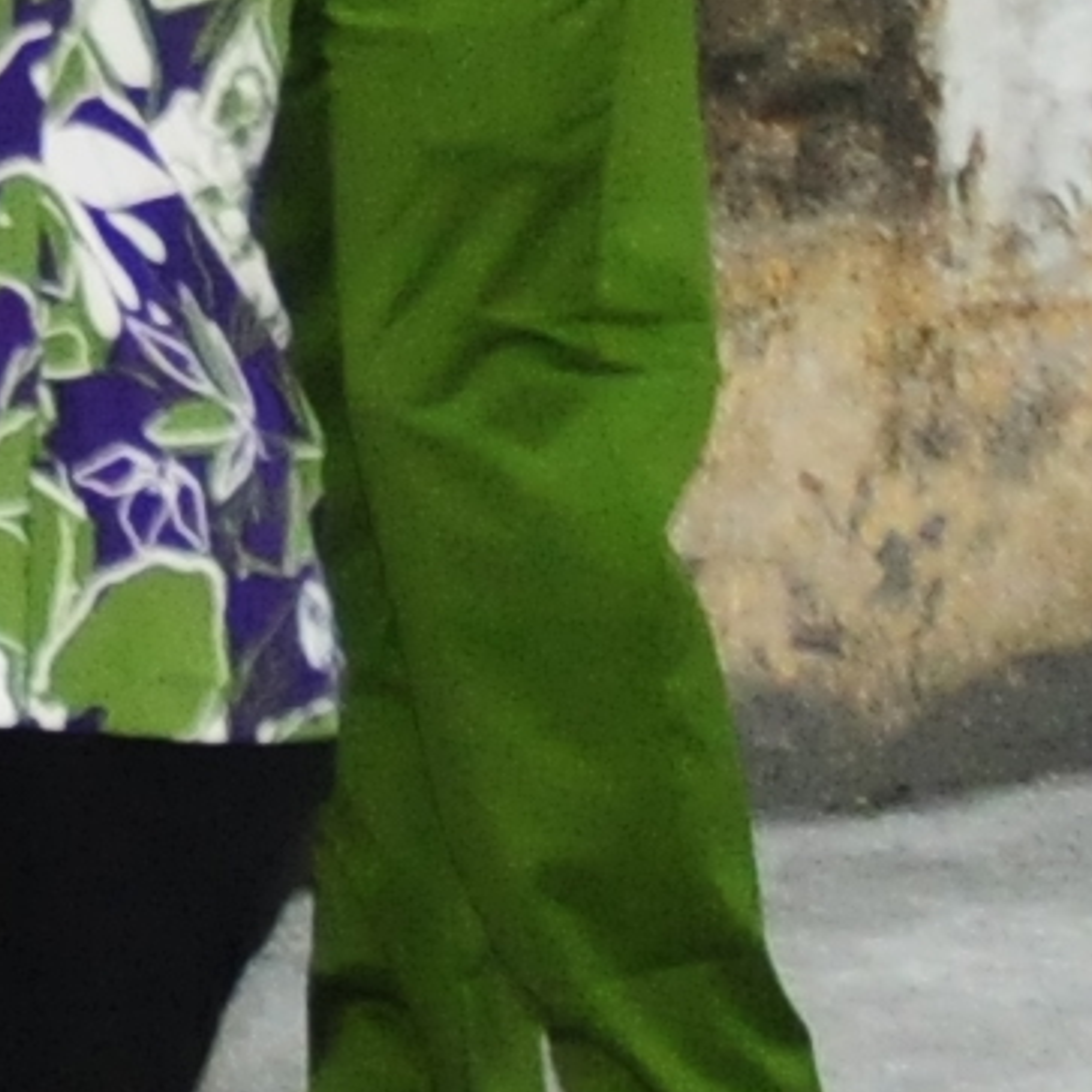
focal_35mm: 271
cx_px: -3742
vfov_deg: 6.3
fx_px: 9672
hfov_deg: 5.4
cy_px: -1143
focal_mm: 18
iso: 1000
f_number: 3.5
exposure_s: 1/125
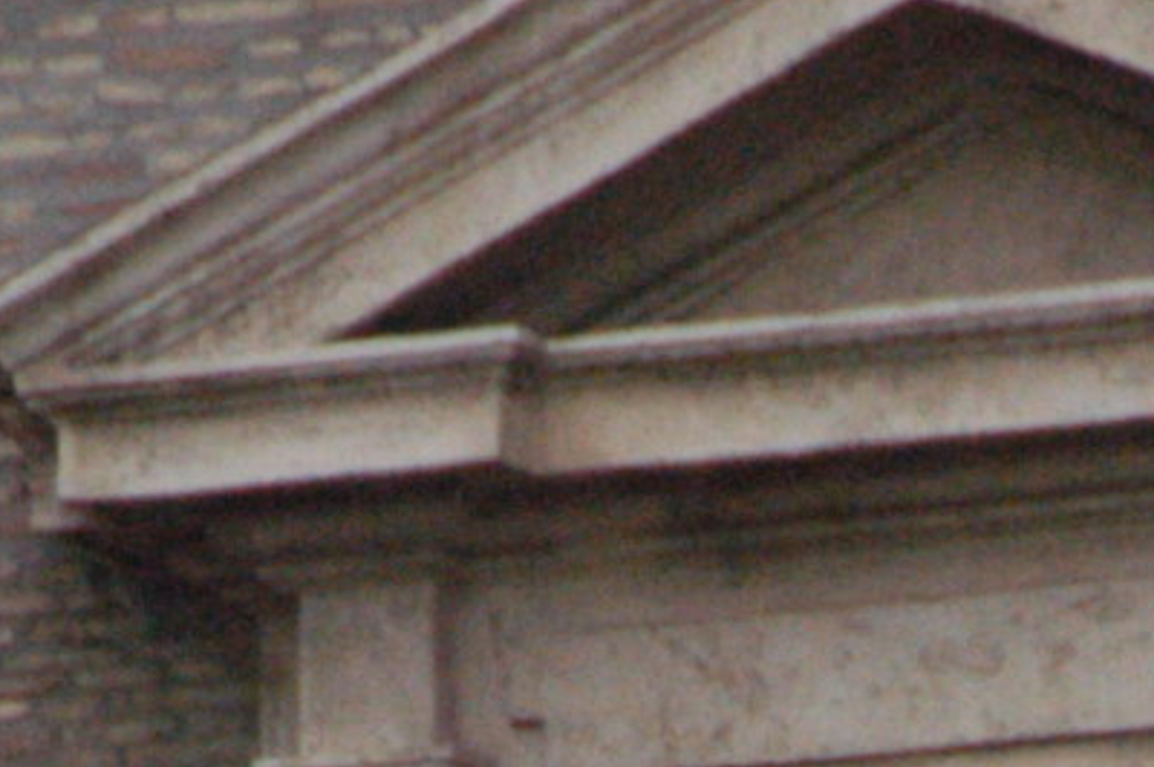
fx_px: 134583
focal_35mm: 4202
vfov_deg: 0.3
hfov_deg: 0.5
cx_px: 1194
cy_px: 2108
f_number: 7.1
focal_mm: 500
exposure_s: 1/3200
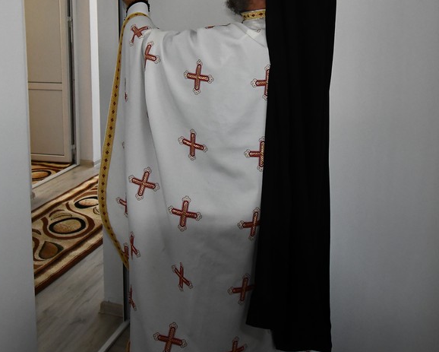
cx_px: 214
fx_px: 481
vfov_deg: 38.5
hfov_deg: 49.1
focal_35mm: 37
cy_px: 67
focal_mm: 13
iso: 1600
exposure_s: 1/250
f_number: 4.8
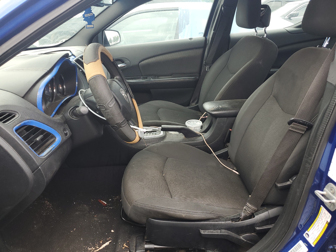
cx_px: 168
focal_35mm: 26
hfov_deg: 67.3
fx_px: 252
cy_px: 126
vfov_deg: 53.1
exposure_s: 1/156
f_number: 1.5
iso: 50
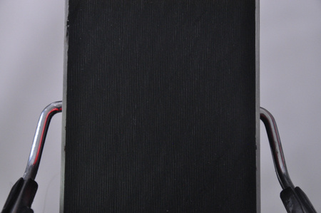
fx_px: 1403
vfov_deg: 8.7
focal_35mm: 158
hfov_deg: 13.1
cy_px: 106
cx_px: 160
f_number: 9.5
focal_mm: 105
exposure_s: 1/125
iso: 3200
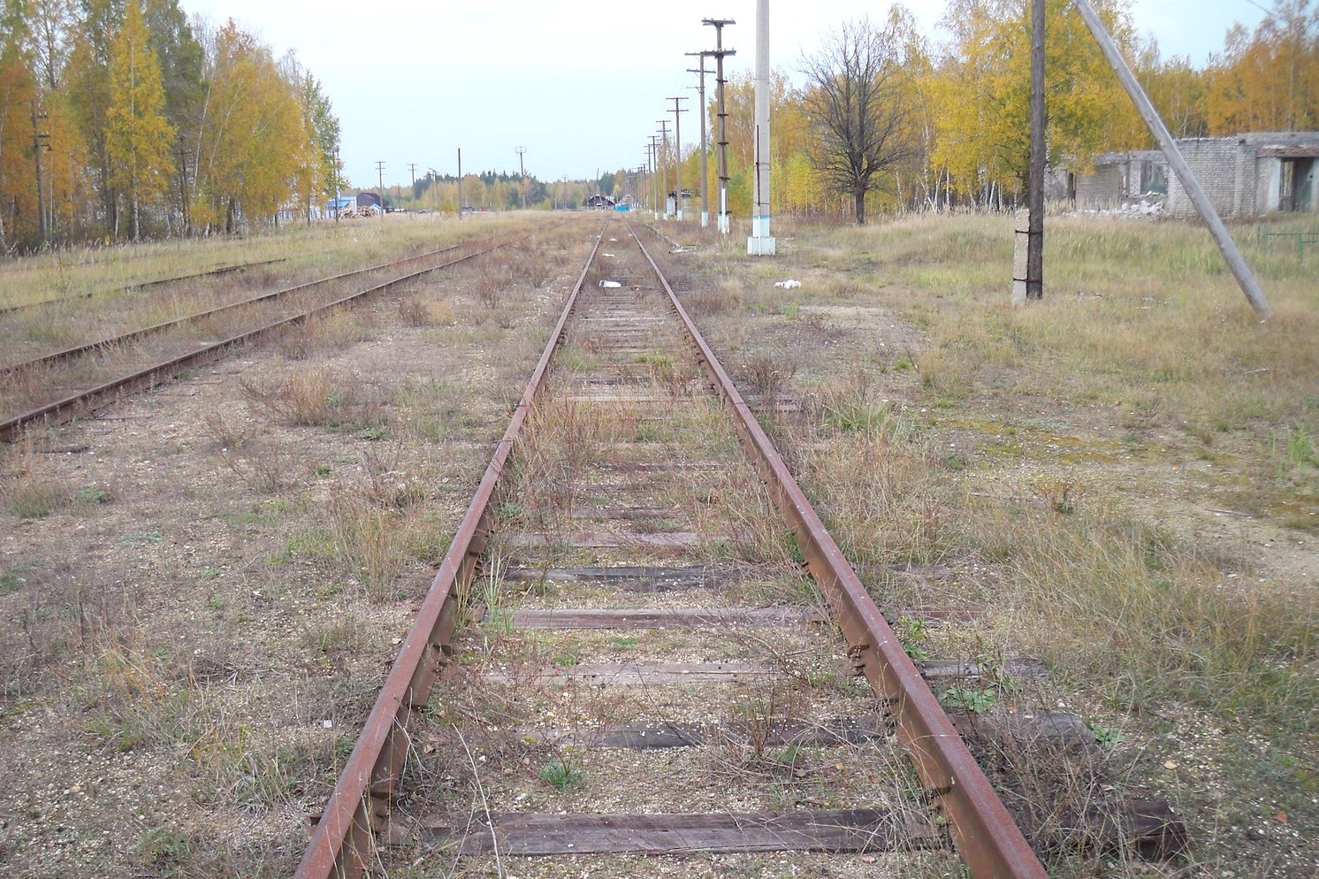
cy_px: 423
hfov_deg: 51.9
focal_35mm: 37
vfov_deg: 35.9
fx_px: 1355
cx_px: 651
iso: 64
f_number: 3.1
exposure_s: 1/40
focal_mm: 6.3
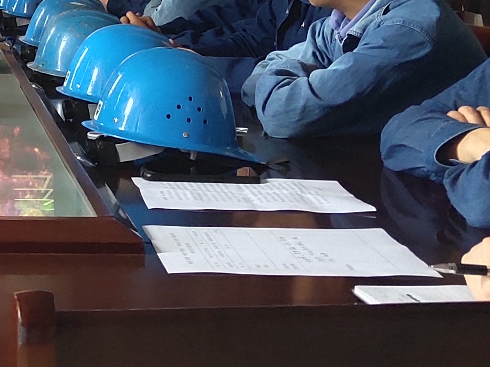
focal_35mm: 105
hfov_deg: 18.1
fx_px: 1486
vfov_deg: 13.4
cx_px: -48
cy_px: -149
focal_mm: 4.27
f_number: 1.8
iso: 417
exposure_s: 1/50
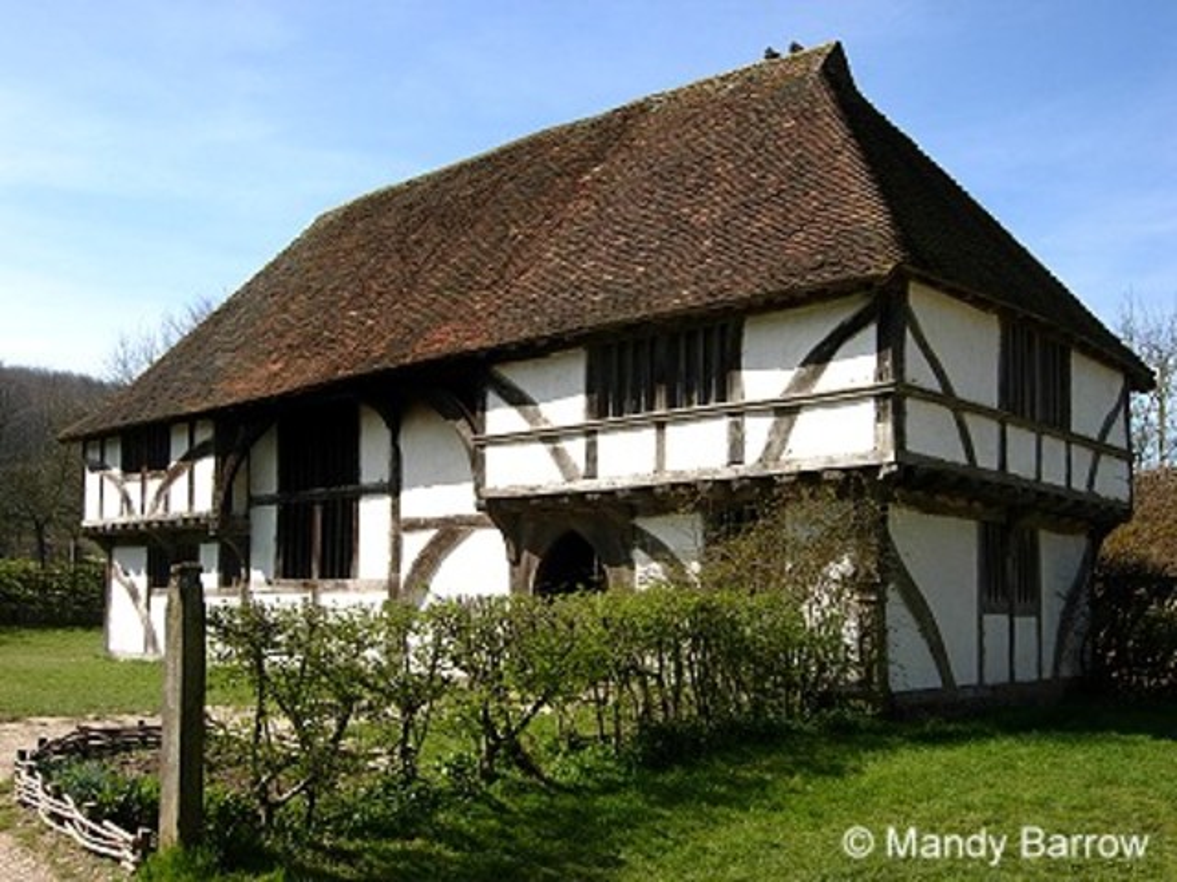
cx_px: 588
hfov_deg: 51.4
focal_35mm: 36
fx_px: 1224
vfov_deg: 39.7
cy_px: 441
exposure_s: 1/322
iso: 50
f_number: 5.4
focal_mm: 7.5
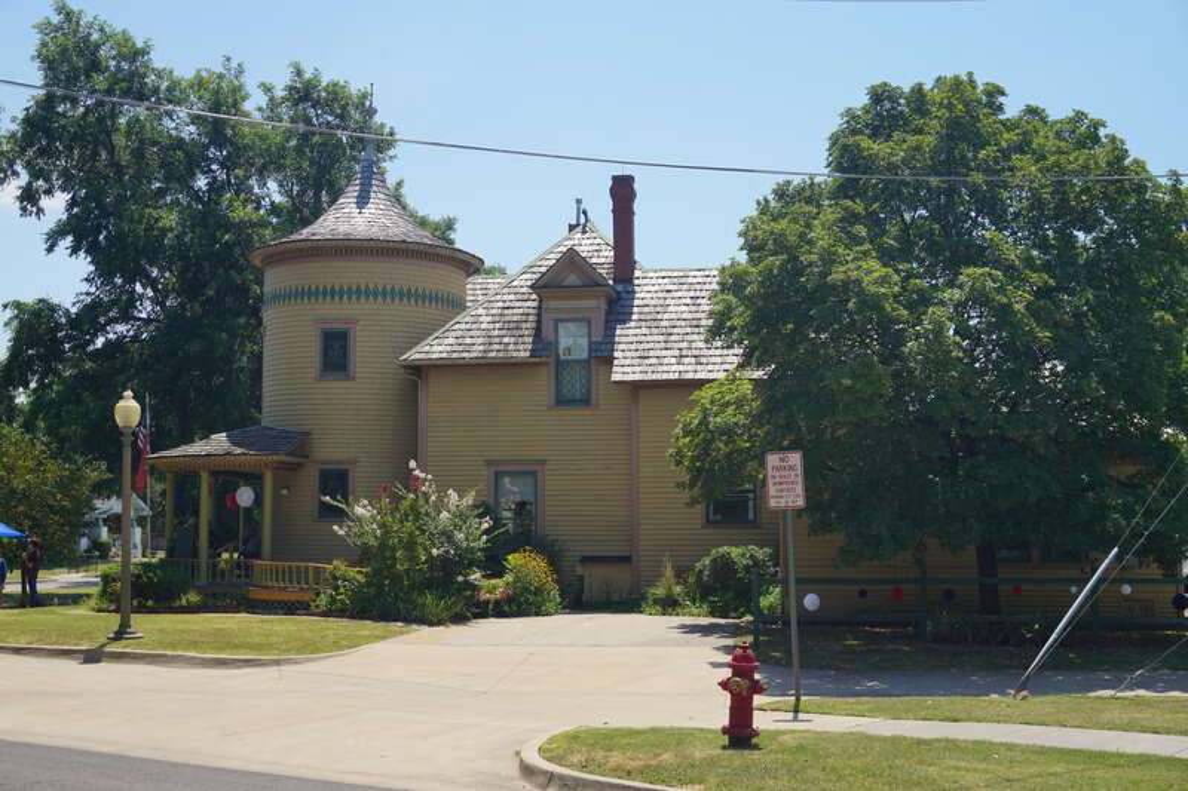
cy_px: 396
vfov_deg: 28.9
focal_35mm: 46
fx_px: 1534
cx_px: 594
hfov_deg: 42.3
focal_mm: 31
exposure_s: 1/125
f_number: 11
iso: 100
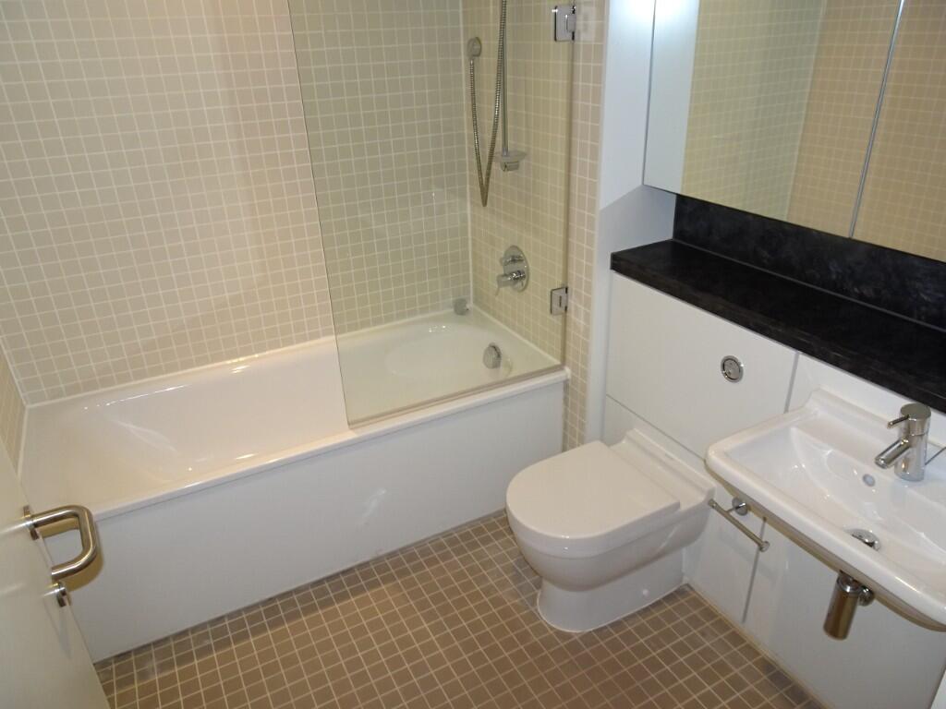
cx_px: 473
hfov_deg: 71.6
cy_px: 354
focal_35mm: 24
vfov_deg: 56.8
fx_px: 656
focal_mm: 4.1
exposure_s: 1/30
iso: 160
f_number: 3.5
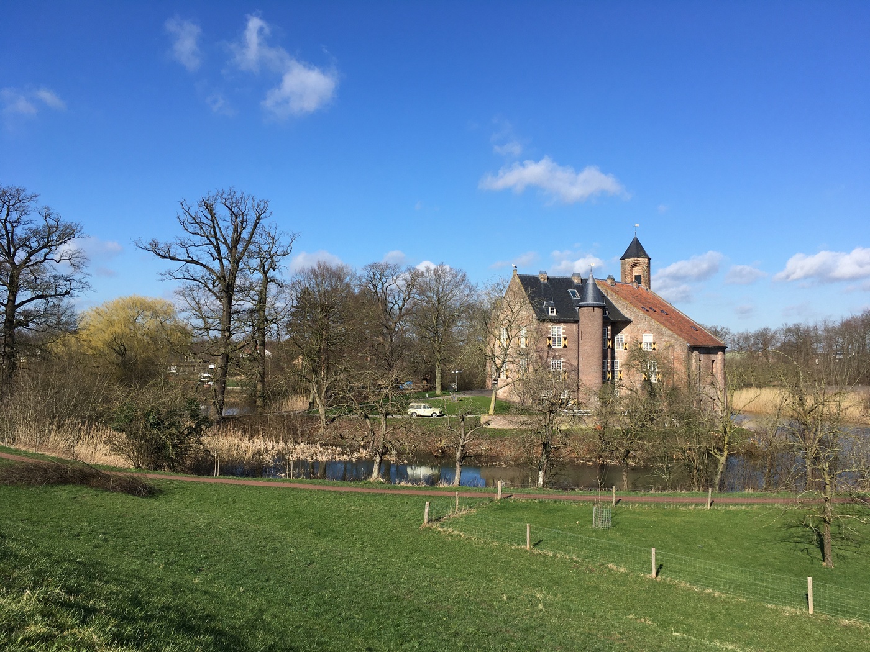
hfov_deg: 61.7
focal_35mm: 29
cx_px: 435
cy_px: 326
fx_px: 729
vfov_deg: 48.2
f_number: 2.2
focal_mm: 4.15
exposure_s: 1/1570
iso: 25
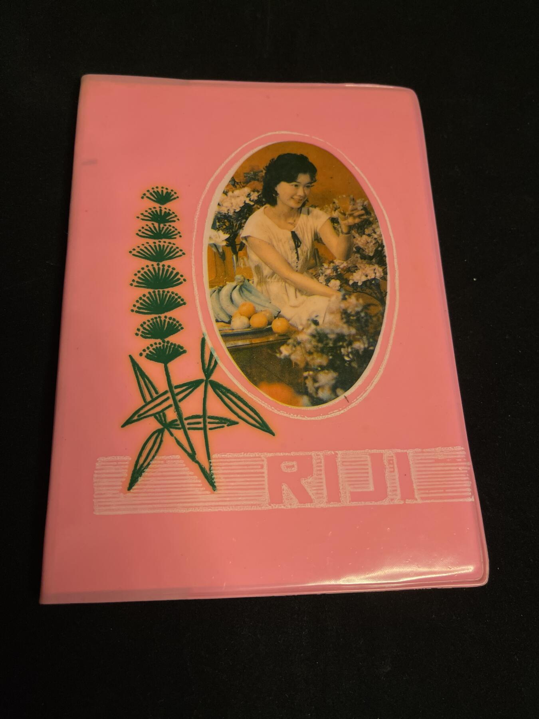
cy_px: 360
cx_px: 270
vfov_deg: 67.3
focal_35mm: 26
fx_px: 540
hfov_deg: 53.1
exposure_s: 1/60
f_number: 1.6
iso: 250
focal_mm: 5.1
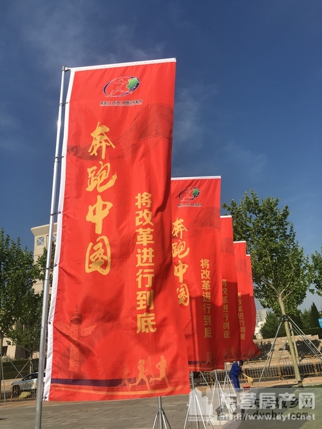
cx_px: 161
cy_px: 214
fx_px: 359
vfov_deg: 61.6
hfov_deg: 48.3
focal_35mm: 29
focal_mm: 4.15
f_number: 2.2
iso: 25
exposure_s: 1/2024
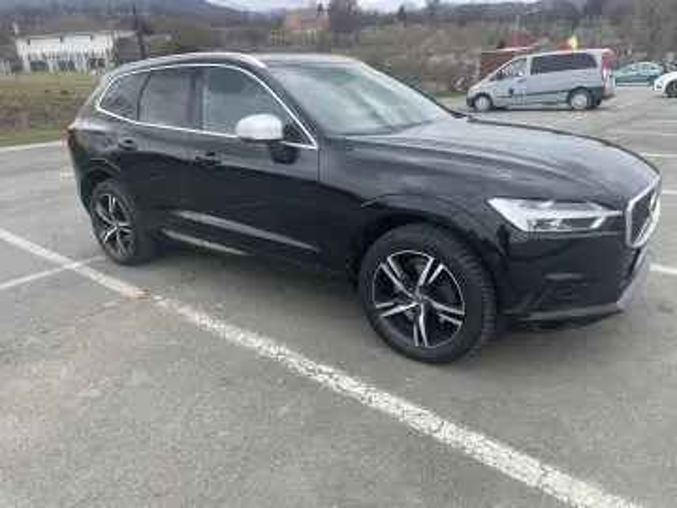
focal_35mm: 26
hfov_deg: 67.3
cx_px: 338
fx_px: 508
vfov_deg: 53.1
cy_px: 254
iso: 32
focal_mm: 4.2
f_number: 1.6
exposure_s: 1/545
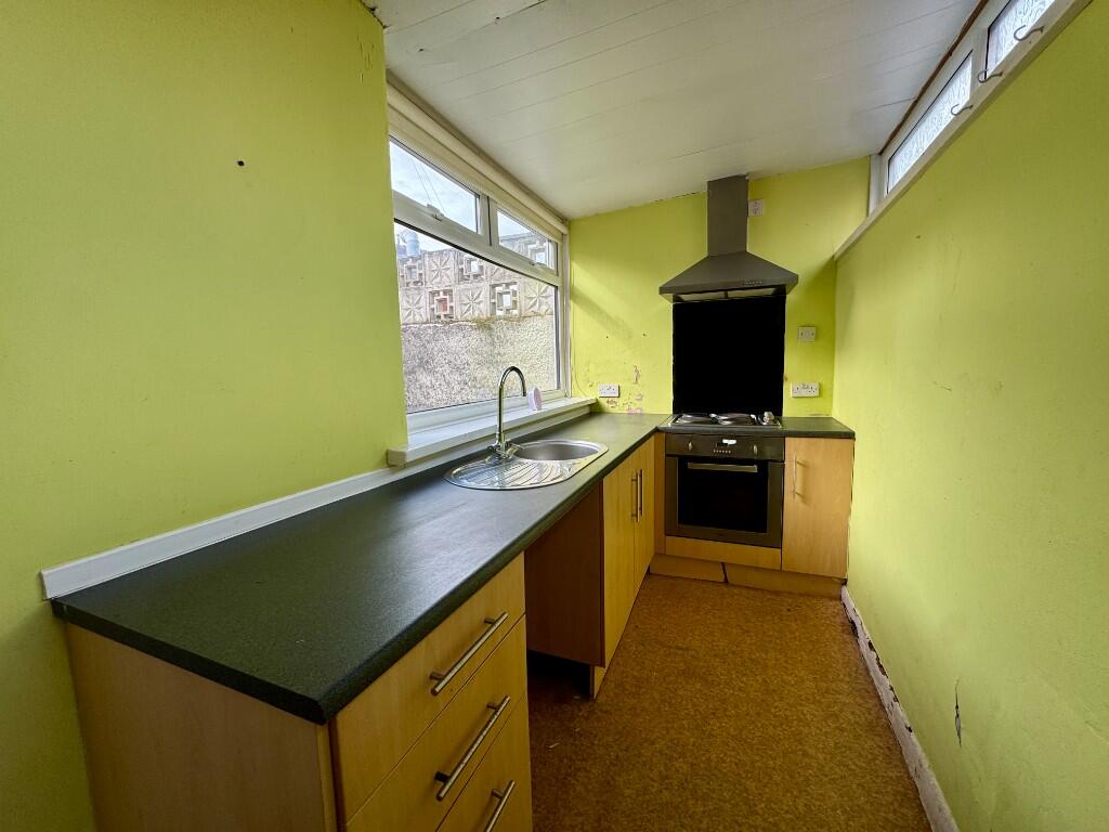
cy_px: 416
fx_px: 449
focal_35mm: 14
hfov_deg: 102.1
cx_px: 554
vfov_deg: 85.7
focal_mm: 2.22
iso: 40
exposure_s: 1/156
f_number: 2.2
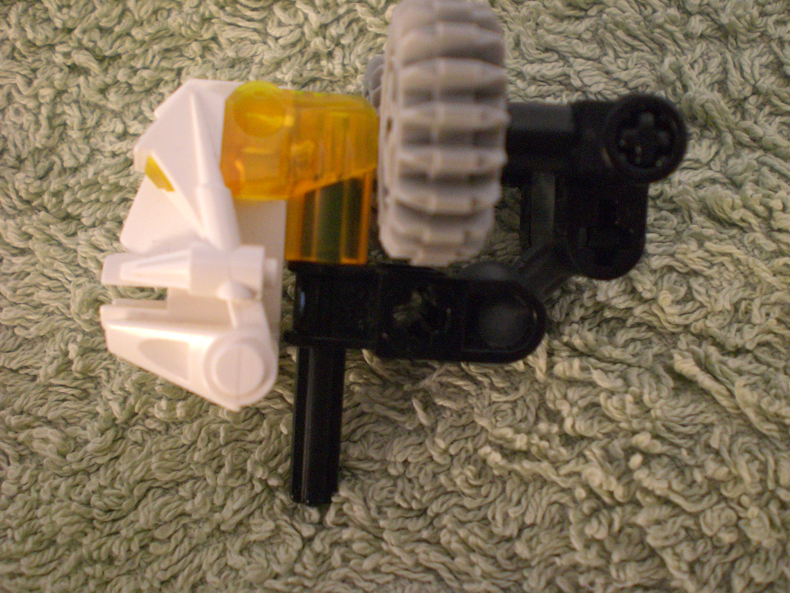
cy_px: 296
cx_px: 395
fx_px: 867
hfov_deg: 49.0
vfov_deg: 37.7
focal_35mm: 38
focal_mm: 6.3
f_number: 3.1
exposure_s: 1/80
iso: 400
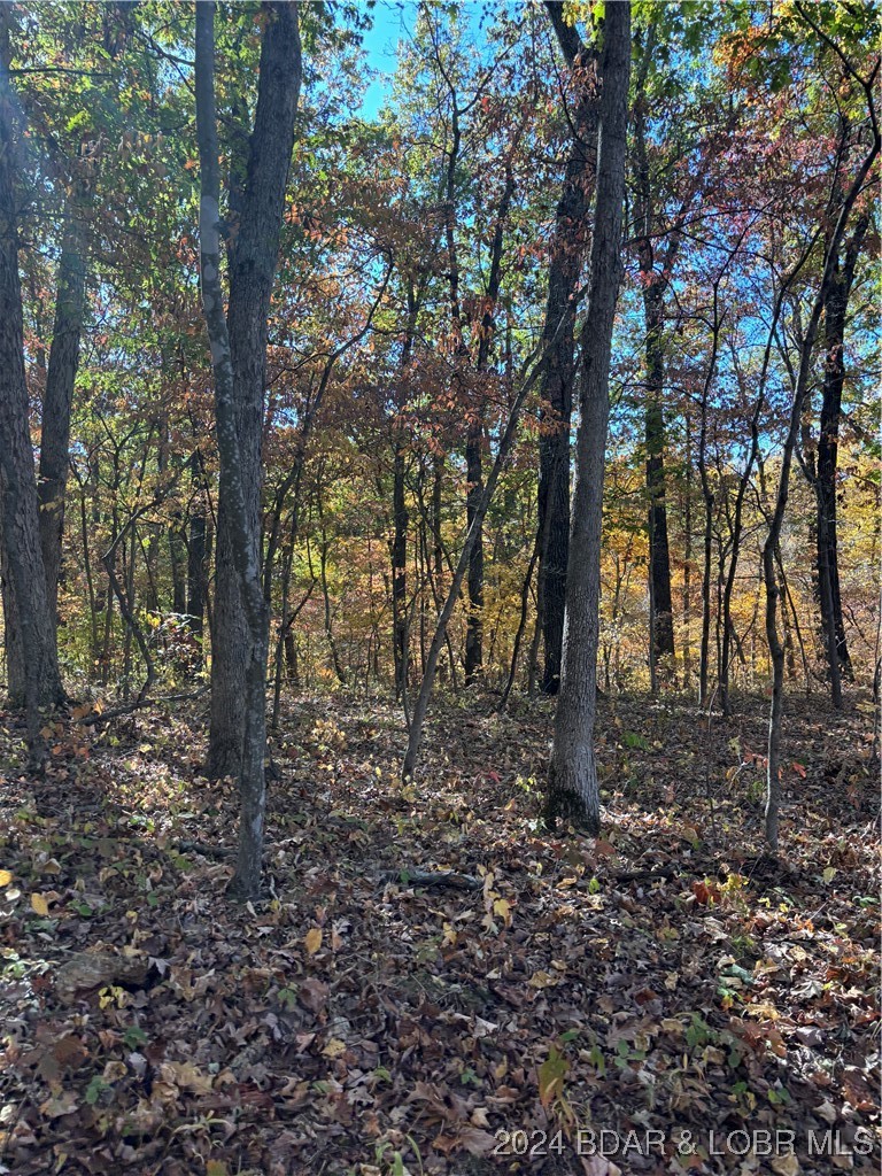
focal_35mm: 26
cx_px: 441
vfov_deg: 67.3
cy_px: 588
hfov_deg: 53.1
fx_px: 883
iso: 40
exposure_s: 1/207
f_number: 1.6
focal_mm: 5.96
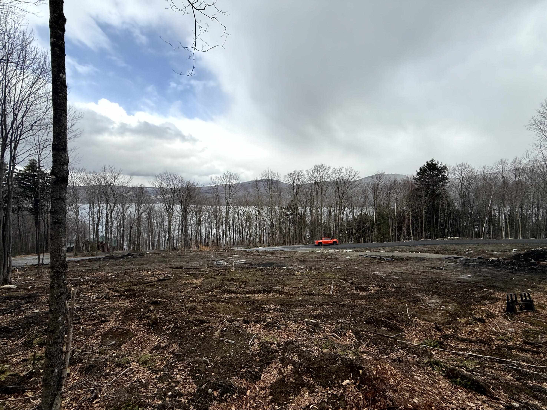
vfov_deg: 85.7
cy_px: 205
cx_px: 274
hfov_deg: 102.1
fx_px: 221
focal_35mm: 14
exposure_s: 1/1901
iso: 50
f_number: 2.2
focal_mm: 2.22
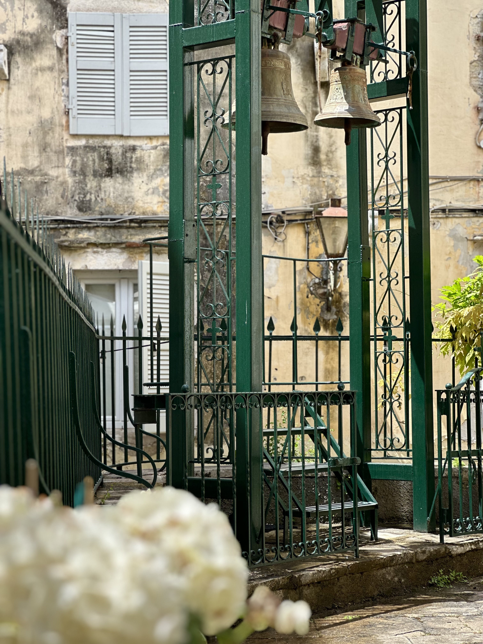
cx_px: 242
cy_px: 322
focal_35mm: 77
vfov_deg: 25.3
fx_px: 1433
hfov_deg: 19.1
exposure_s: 1/273
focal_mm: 9
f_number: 2.8
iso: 32
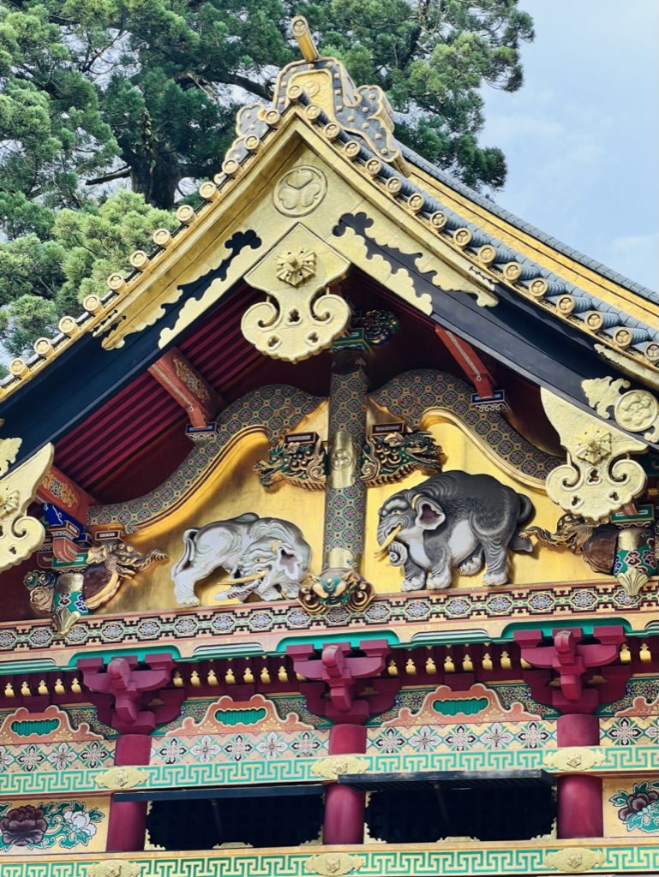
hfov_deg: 19.2
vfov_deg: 25.3
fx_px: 1953
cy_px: 438
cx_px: 330
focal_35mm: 77
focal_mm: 9
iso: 32
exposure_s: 1/99
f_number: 2.8
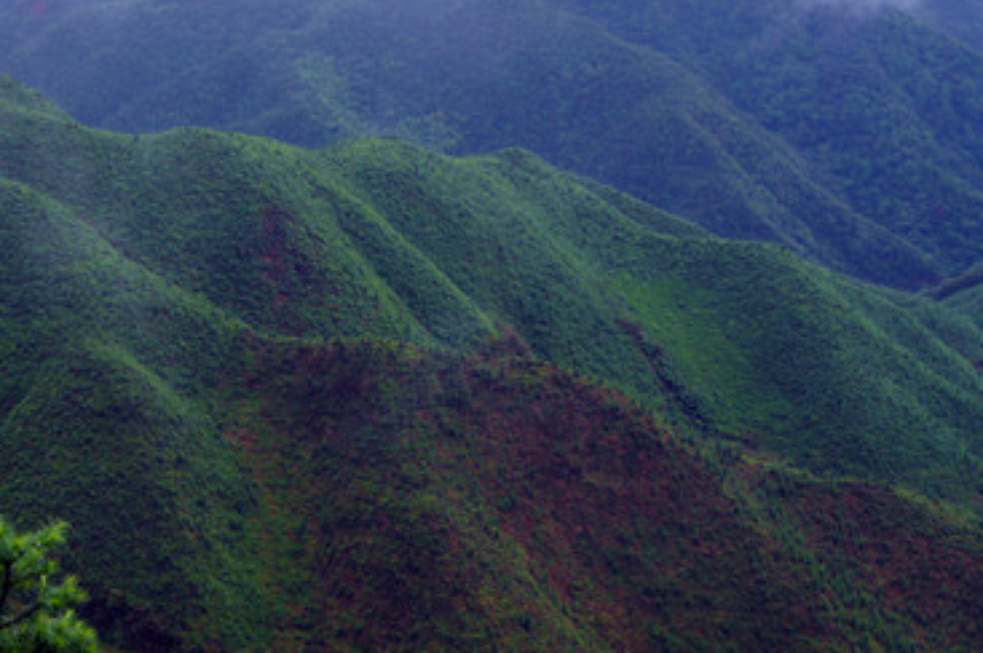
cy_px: 116
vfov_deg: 15.9
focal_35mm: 85
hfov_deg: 23.6
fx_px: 2319
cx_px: 201
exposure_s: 1/320
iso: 100
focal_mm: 26
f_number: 6.3
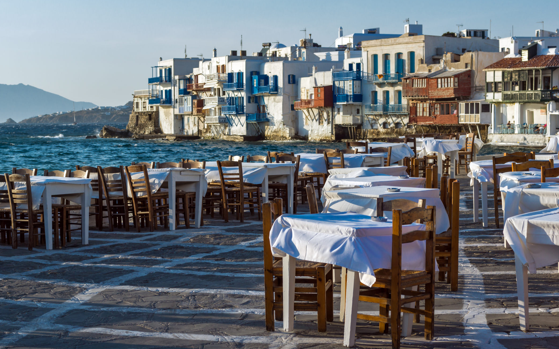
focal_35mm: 70
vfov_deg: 18.7
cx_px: 279
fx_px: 1059
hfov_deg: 29.6
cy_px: 177
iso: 100
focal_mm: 45
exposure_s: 1/400
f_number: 6.3
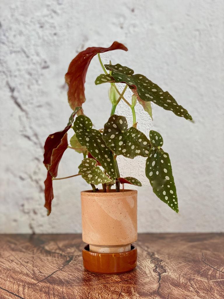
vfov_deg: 36.8
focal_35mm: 52
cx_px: 112
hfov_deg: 28.0
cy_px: 150
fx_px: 449
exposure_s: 1/100
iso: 50
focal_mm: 6
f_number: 2
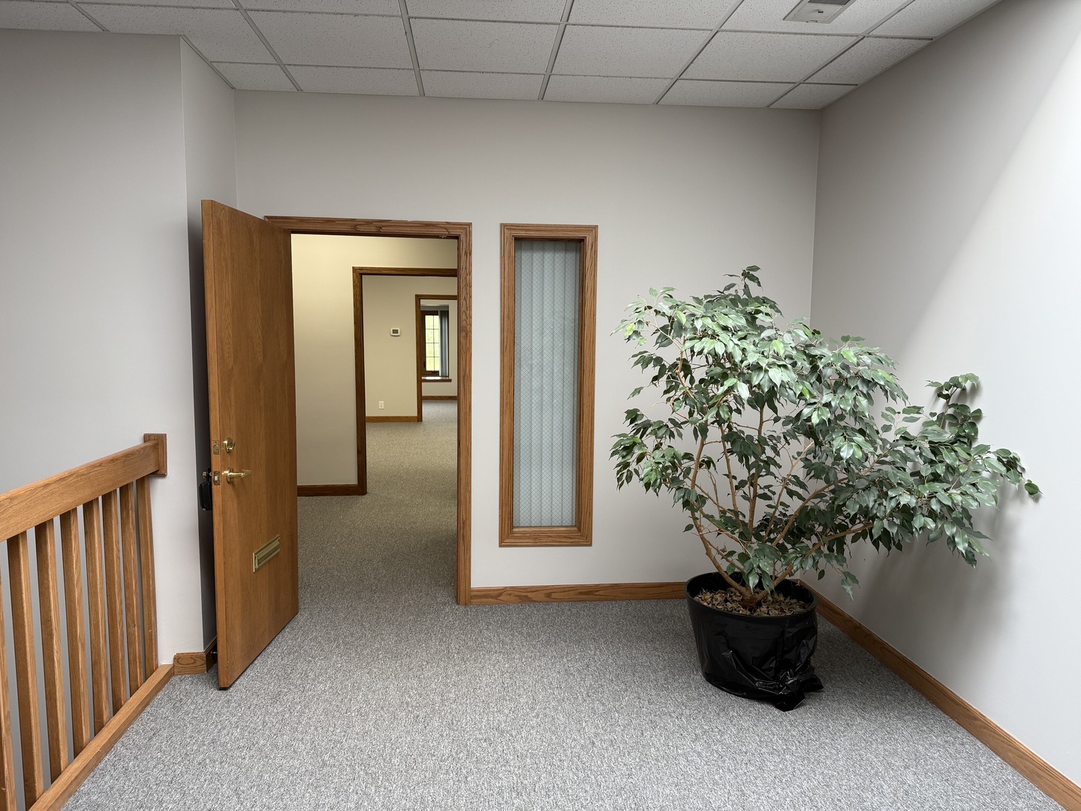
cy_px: 406
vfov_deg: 56.8
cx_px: 540
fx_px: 749
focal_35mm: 24
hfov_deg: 71.6
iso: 160
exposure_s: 1/121
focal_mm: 6.76
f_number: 1.78
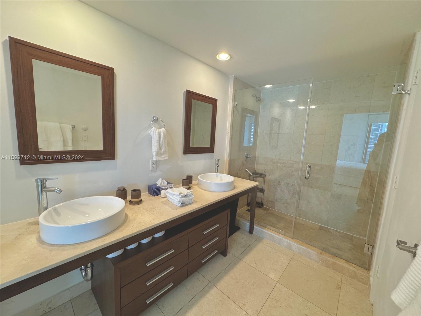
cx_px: 210
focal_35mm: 14
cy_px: 158
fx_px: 170
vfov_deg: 85.7
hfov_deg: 102.1
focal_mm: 2.22
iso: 250
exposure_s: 1/120
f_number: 2.2
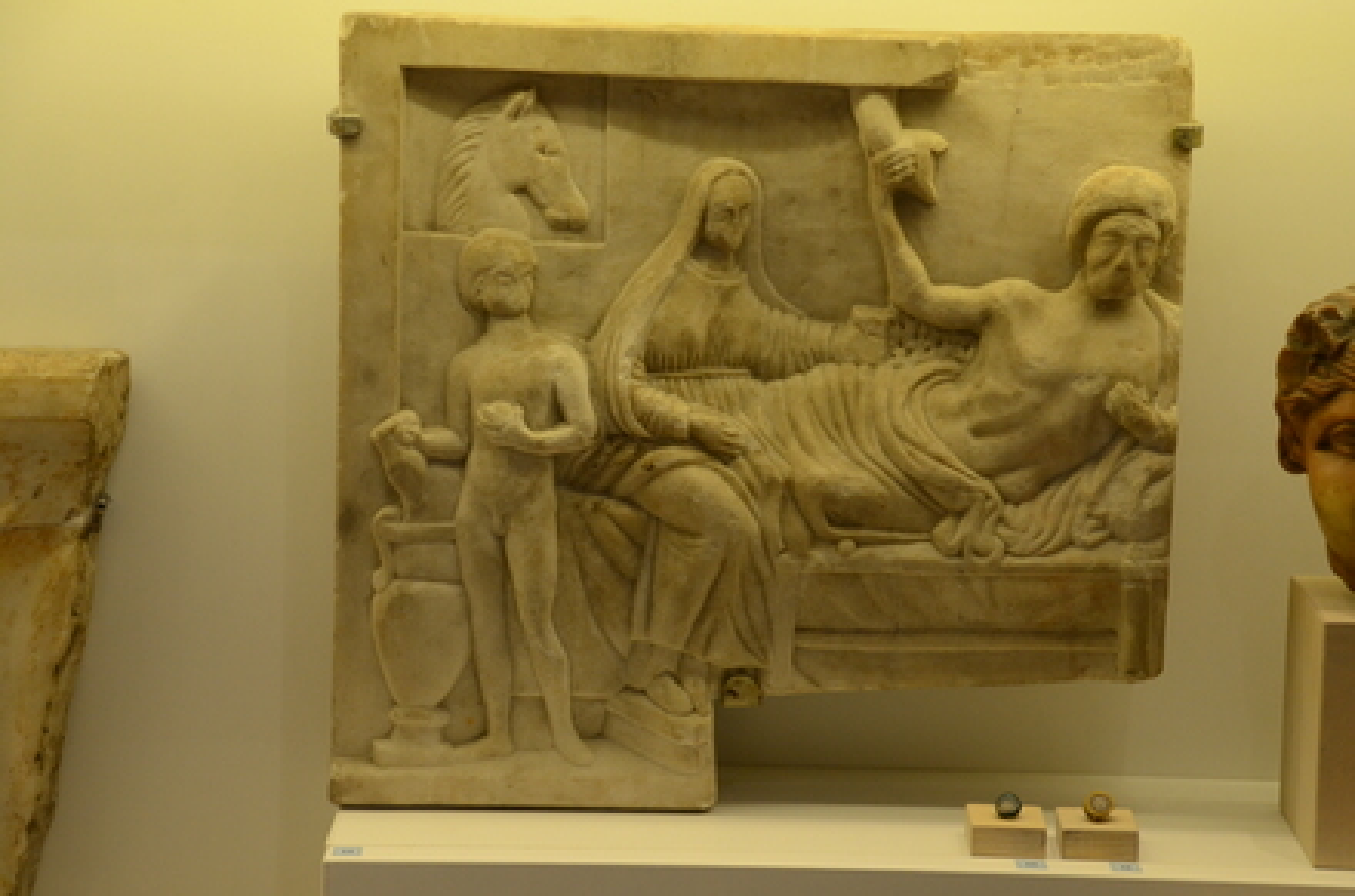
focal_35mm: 93
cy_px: 448
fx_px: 3492
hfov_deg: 22.0
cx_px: 678
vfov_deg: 14.6
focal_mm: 62
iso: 1000
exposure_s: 1/160
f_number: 5
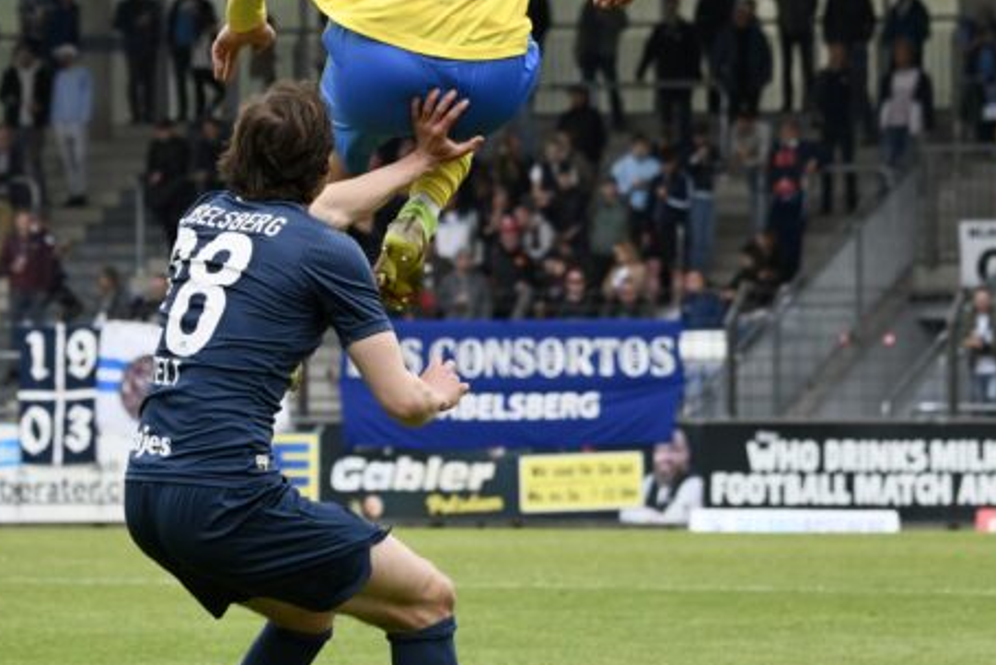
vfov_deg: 3.8
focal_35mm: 360
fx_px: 9966
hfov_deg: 5.7
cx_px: 317
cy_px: 185
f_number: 7.1
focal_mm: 160
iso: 1250
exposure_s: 1/2000
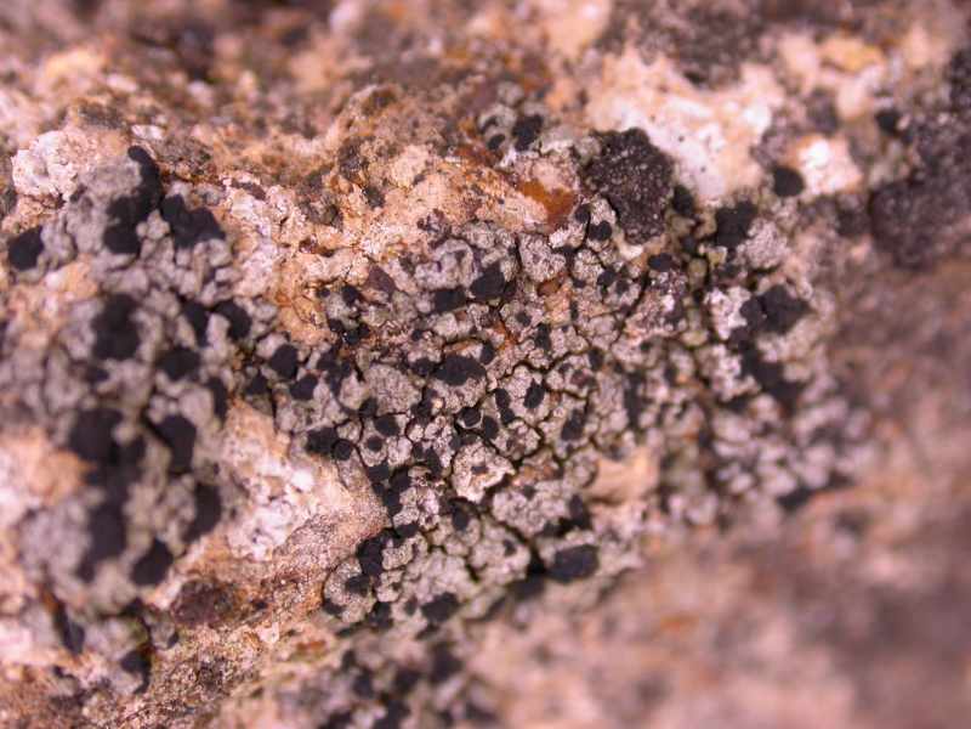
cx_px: 486
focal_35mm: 105
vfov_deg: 14.1
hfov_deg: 18.7
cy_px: 364
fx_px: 2945
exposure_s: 1/28.8
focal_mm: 21.8
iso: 100
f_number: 4
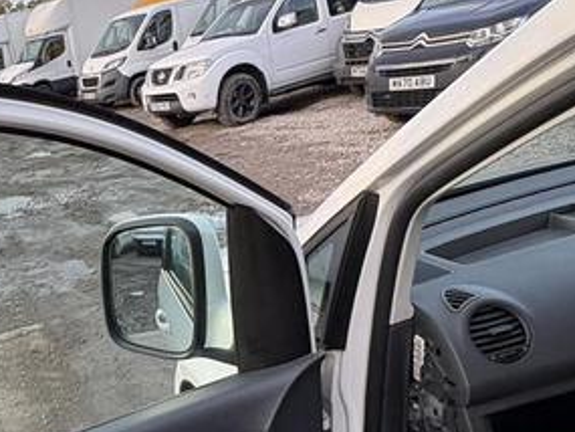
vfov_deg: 31.5
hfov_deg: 40.0
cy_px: 384
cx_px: 67
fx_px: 731
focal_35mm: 44
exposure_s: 1/99
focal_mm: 2.22
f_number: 2.2
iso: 80
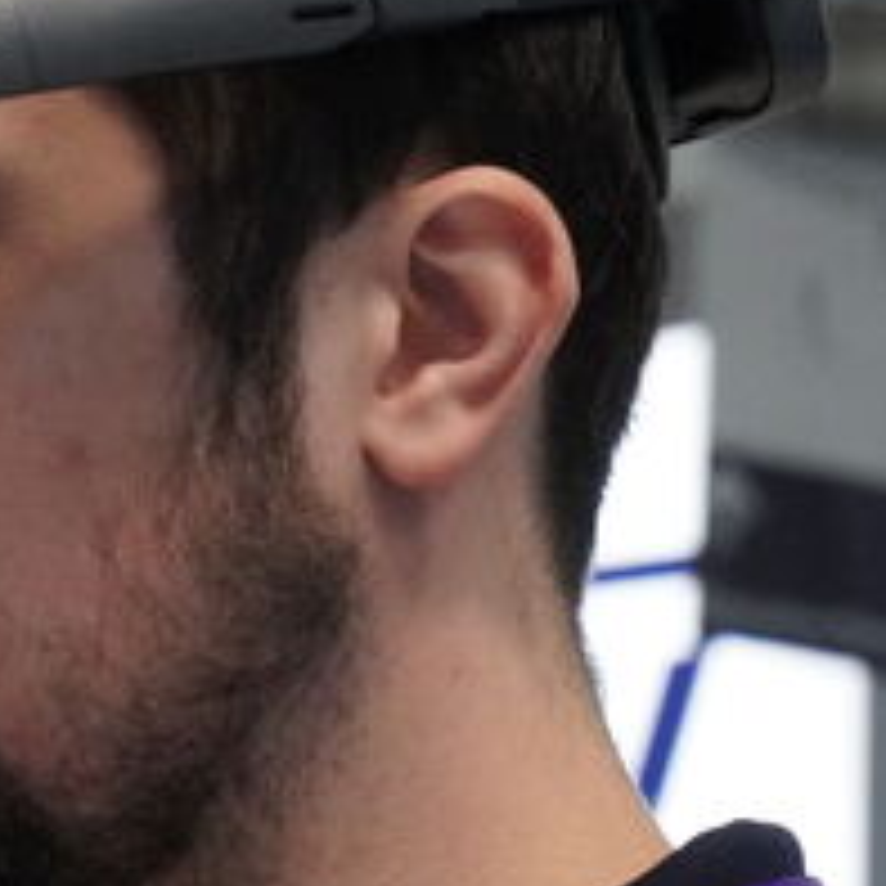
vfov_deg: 8.8
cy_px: 313
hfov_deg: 8.7
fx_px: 5763
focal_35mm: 199
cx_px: -81
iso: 6400
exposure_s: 1/640
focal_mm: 50
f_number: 5.6
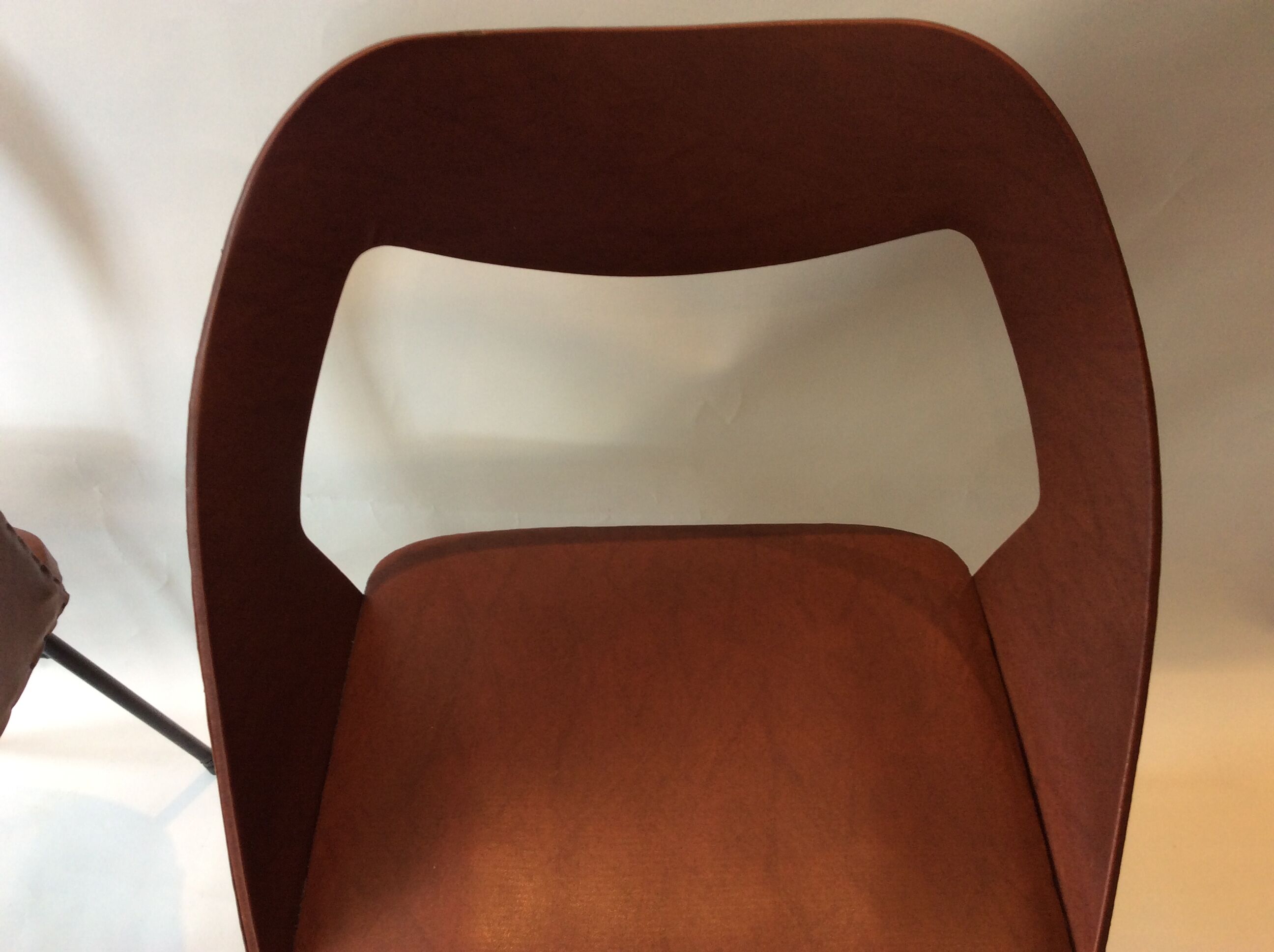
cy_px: 476
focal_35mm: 32
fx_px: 1176
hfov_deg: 56.9
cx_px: 637
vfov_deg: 44.1
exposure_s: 1/25
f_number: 2.4
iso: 50
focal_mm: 3.3
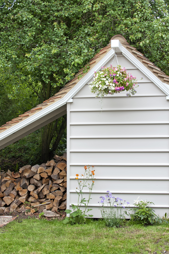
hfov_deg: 19.4
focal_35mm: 70
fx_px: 494
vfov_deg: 28.9
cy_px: 127
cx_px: 84
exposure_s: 1/320
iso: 400
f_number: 6.3
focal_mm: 70
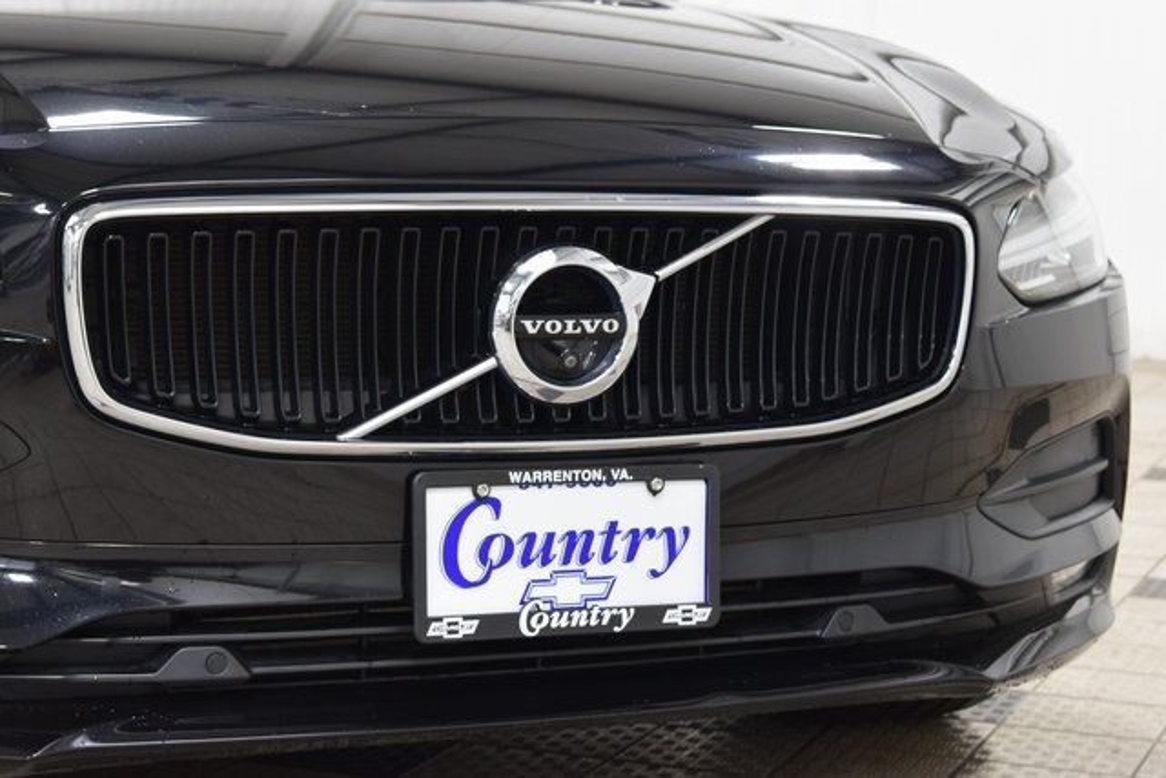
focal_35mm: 78
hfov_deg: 26.0
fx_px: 2527
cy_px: 389
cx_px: 583
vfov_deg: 17.5
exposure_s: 1/15
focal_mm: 52
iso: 900
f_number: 6.3
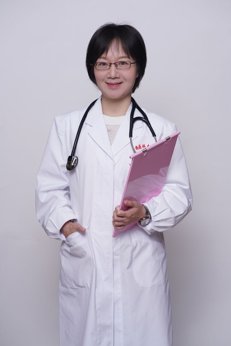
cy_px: 173
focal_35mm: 85
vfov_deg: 23.9
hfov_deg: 16.1
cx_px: 116
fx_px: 818
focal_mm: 85
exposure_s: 1/160
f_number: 5.6
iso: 160
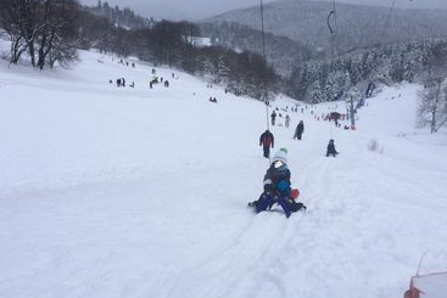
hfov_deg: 51.9
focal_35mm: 37
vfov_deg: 36.0
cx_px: 224
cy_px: 151
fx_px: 460
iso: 32
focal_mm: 4.15
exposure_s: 1/820
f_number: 2.2
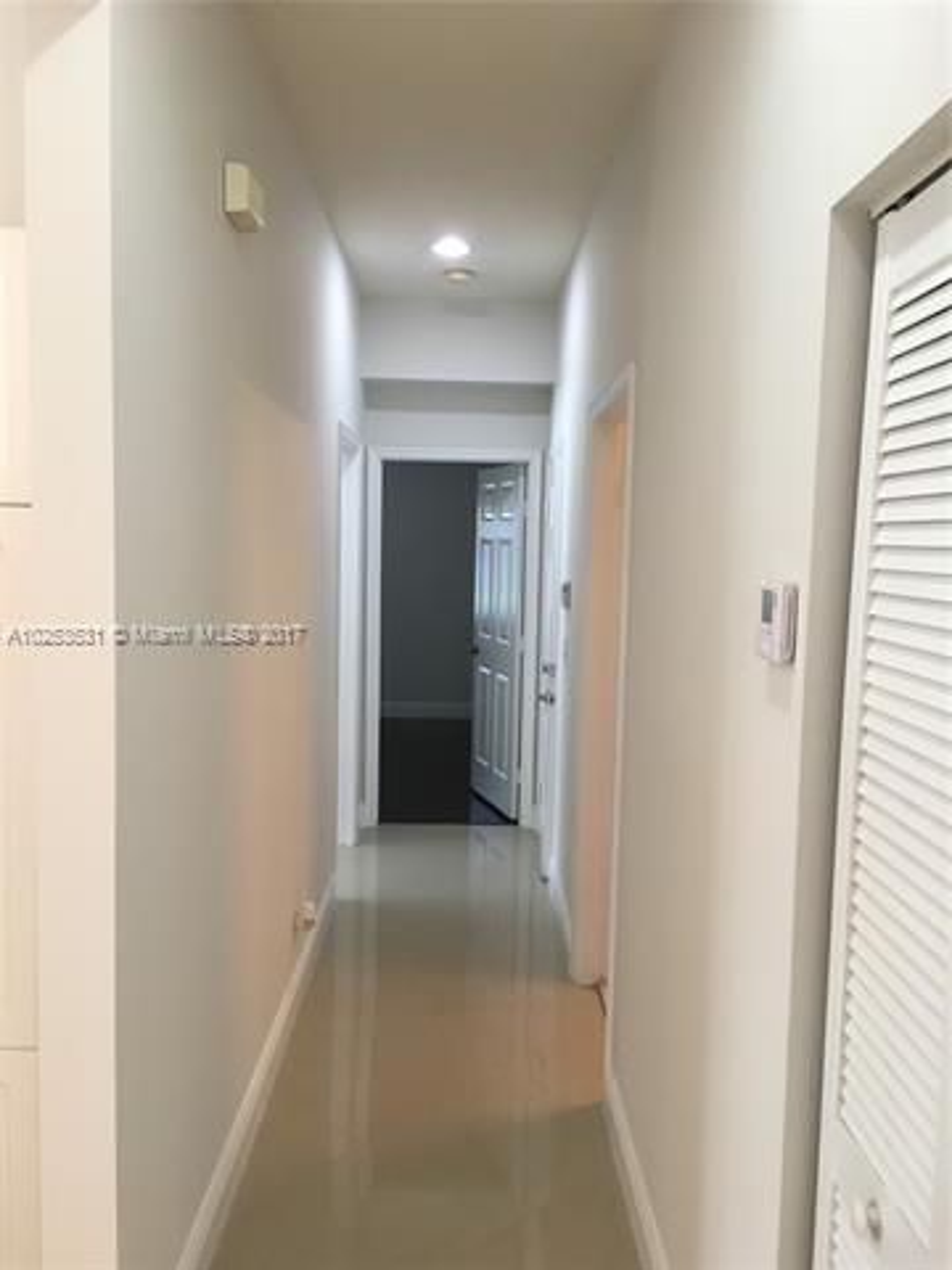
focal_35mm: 29
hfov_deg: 48.2
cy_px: 635
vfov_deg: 61.7
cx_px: 476
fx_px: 1063
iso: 64
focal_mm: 4.15
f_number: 2.2
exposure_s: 1/30
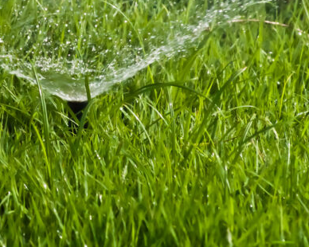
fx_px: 5100
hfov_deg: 3.5
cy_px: 55
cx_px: 56
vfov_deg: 2.8
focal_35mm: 558
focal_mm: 200
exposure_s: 1/4000
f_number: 9
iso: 3200
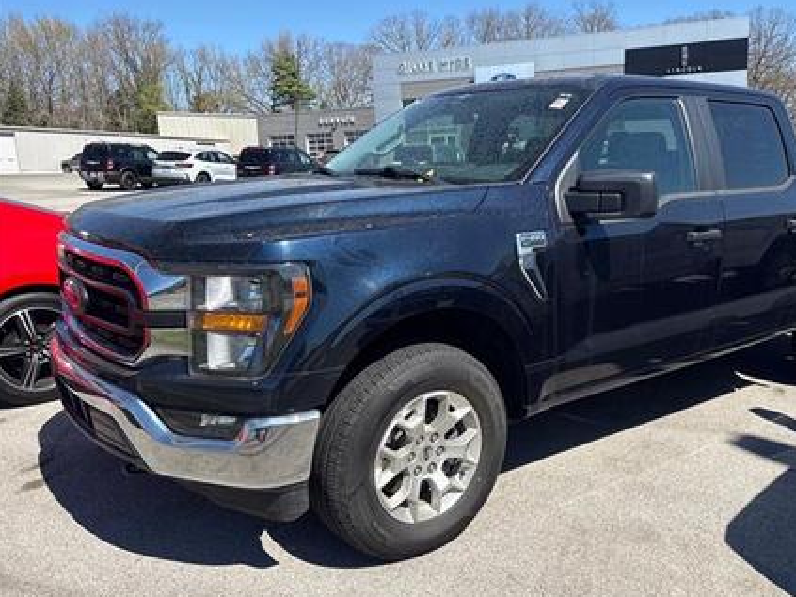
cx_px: 467
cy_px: 315
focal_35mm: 31
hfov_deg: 58.0
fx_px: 713
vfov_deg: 45.4
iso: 50
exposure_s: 1/2208
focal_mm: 5.96
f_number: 1.6
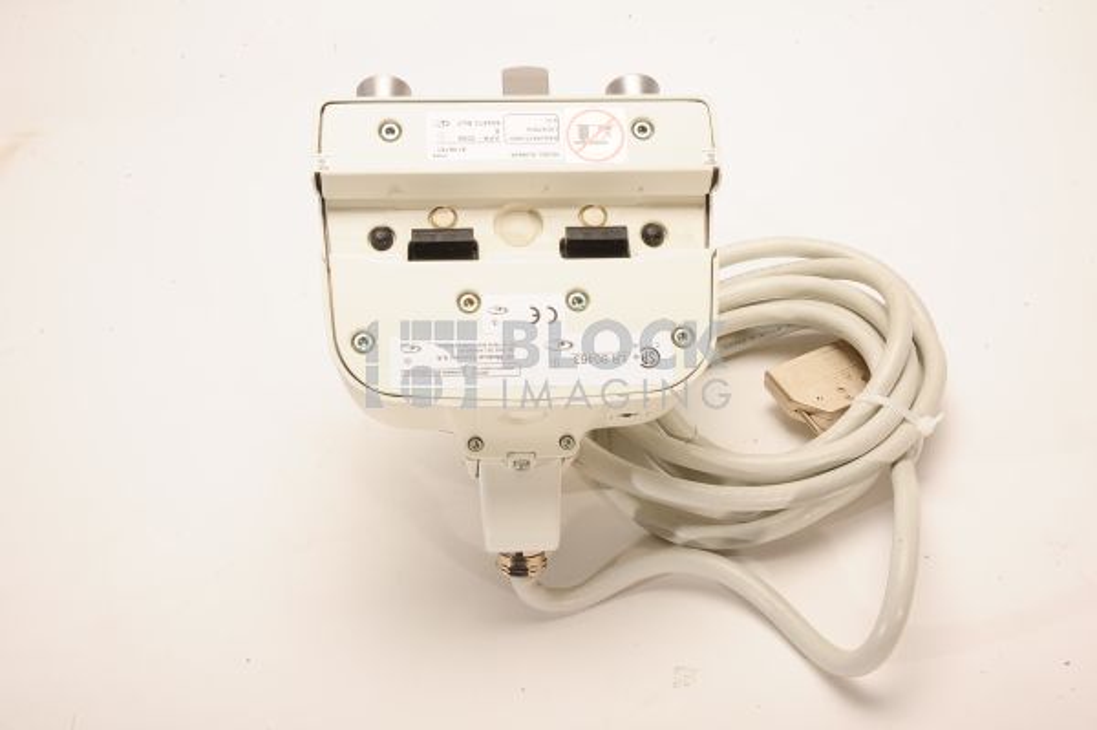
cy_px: 365
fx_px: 1522
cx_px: 548
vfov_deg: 26.9
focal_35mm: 50
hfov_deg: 39.6
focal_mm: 50
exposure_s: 1/125
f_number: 20
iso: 320
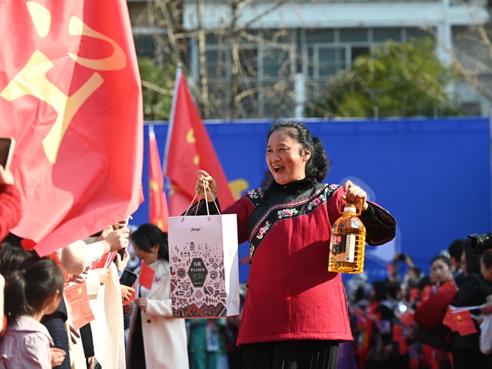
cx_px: 271
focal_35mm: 169
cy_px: 184
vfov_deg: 8.8
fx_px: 2402
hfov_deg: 11.7
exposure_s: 1/250
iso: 100
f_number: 5
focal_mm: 155
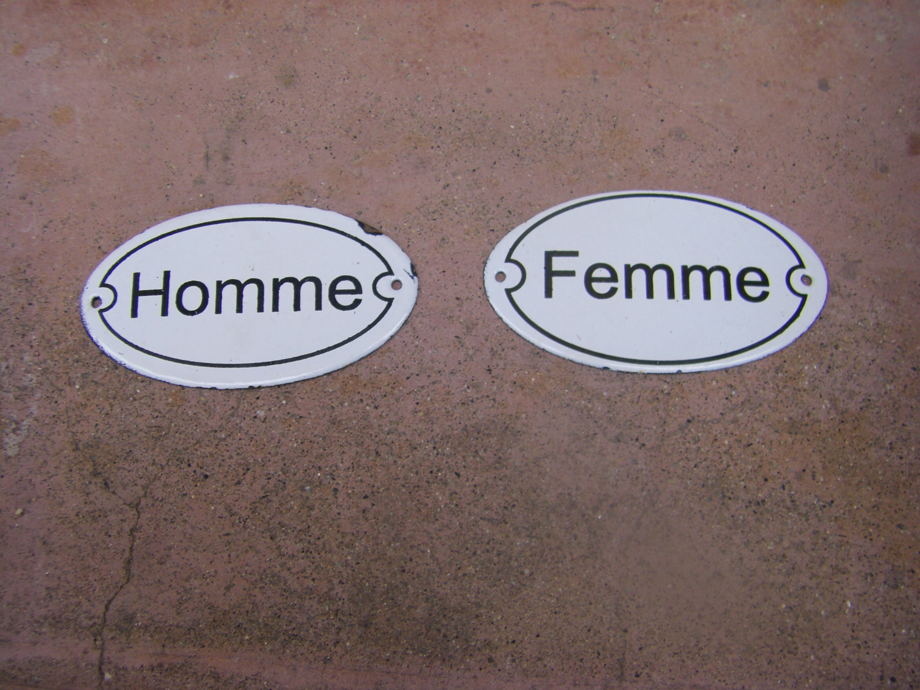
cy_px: 345
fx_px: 1010
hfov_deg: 49.0
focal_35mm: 38
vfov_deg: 37.7
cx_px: 460
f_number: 3.5
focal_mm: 6.3
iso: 80
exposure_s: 1/50
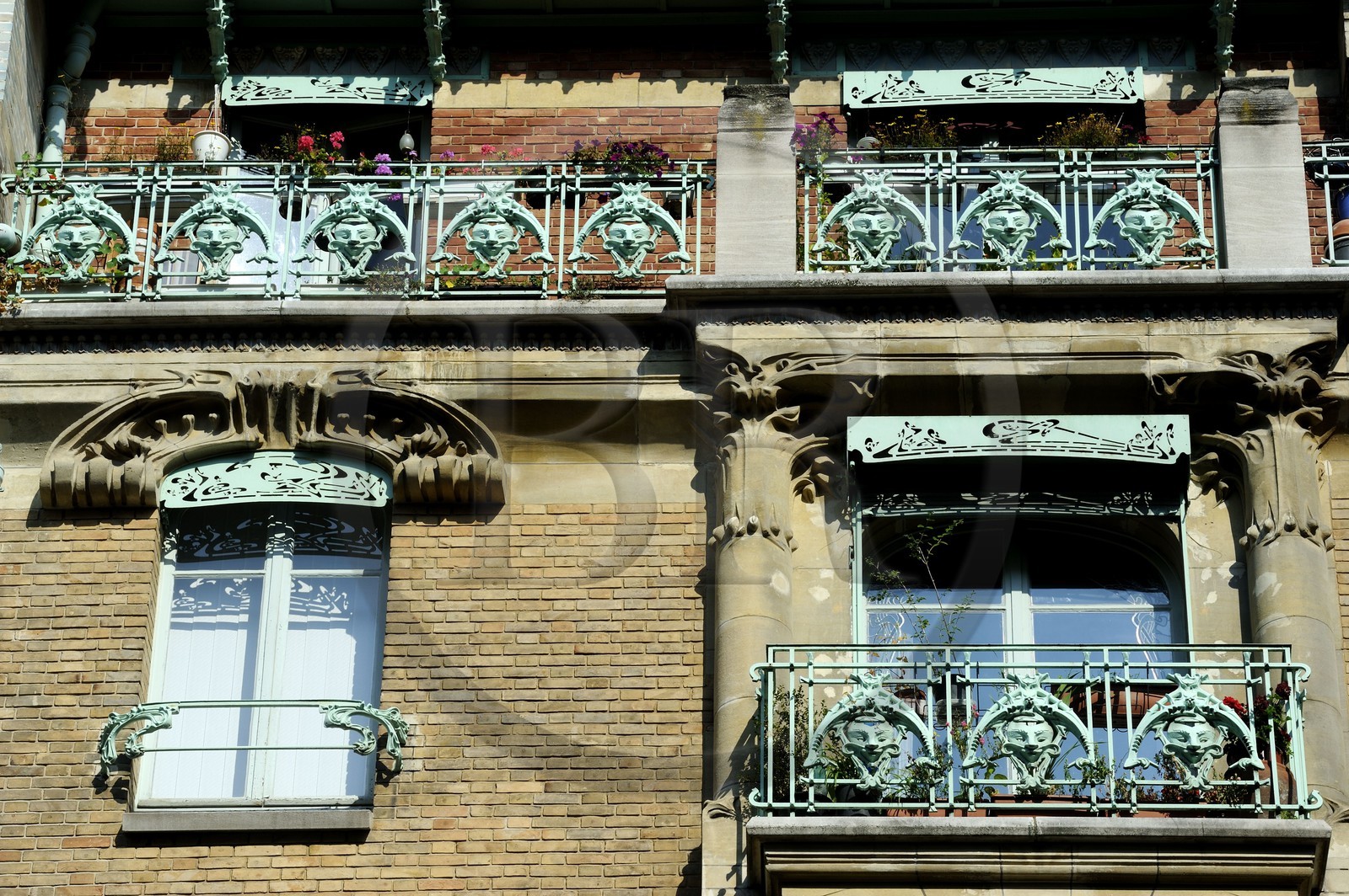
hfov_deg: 16.4
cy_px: 448
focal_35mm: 125
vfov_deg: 10.9
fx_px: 4680
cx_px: 674
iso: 200
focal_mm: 125
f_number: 14
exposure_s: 1/160
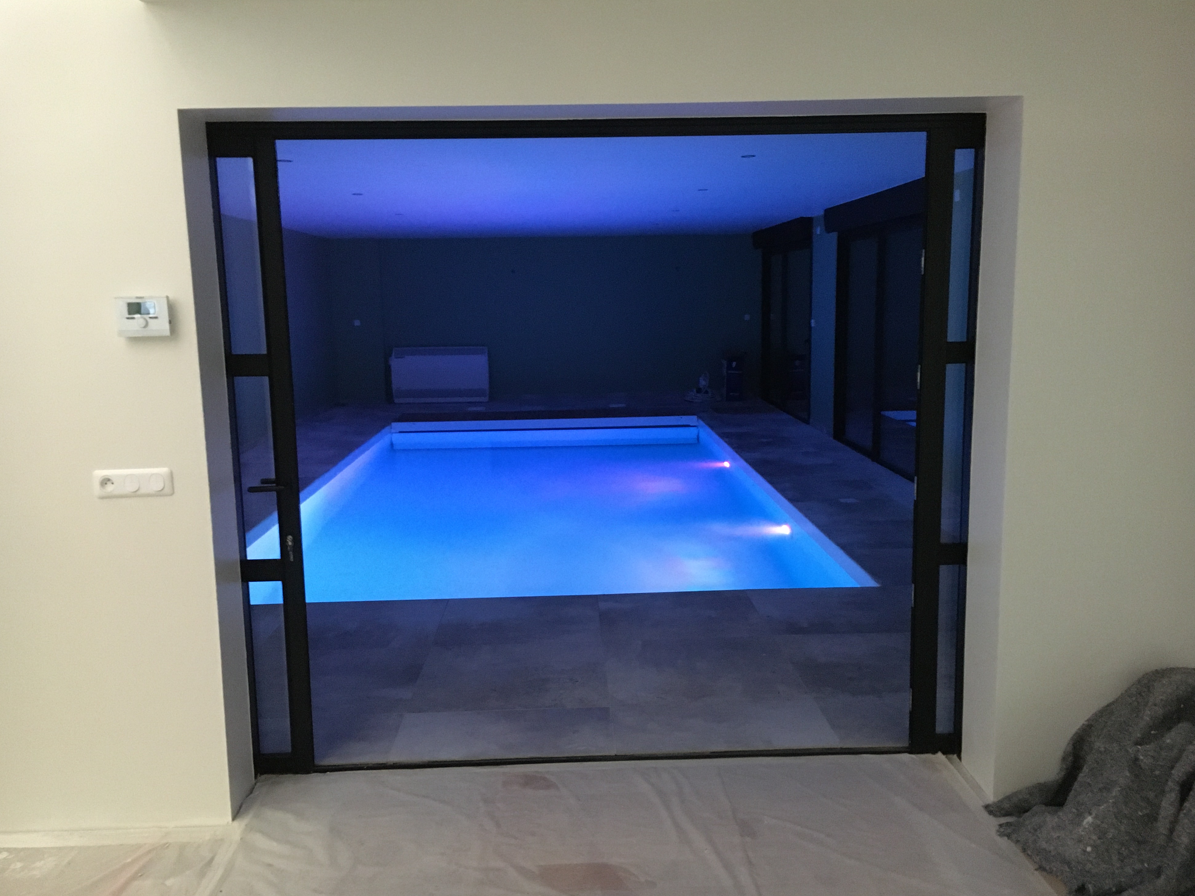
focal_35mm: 30
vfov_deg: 46.8
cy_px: 459
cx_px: 594
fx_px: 1036
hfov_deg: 60.0
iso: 320
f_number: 2.2
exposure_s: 1/17
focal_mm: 4.15
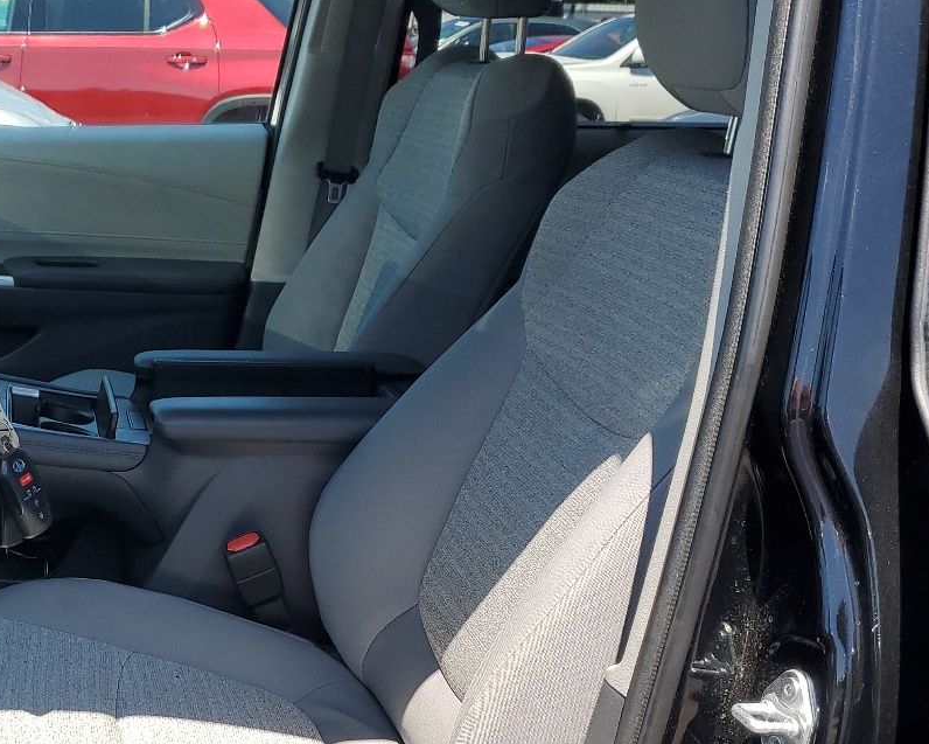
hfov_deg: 34.8
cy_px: 474
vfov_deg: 29.6
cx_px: 116
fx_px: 1402
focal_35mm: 51
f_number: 1.5
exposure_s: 1/1111
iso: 50
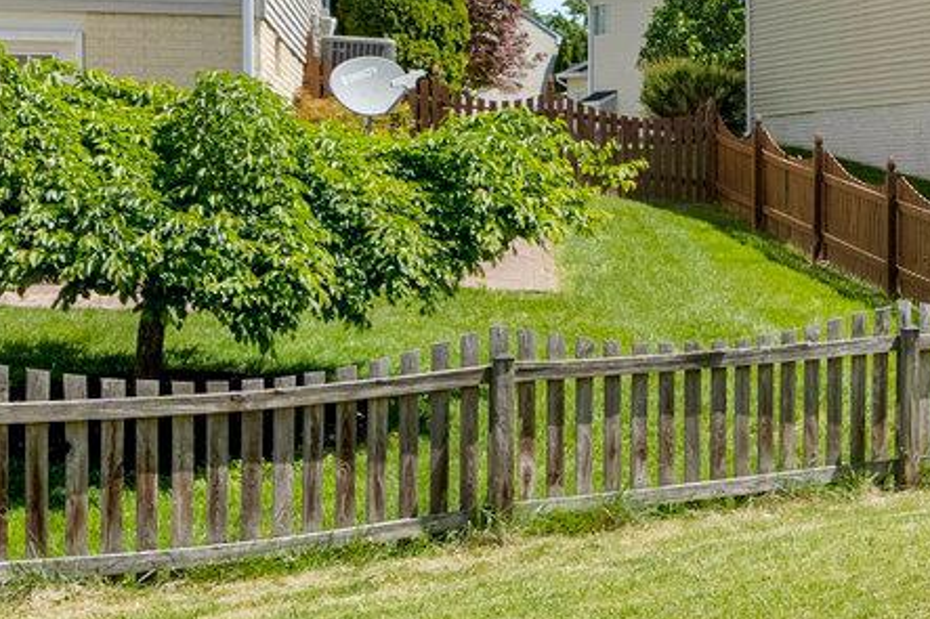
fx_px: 1911
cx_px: 1293
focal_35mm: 74
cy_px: 174
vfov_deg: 18.3
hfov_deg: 23.3
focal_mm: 16
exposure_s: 1/1600
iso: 1250
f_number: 7.1
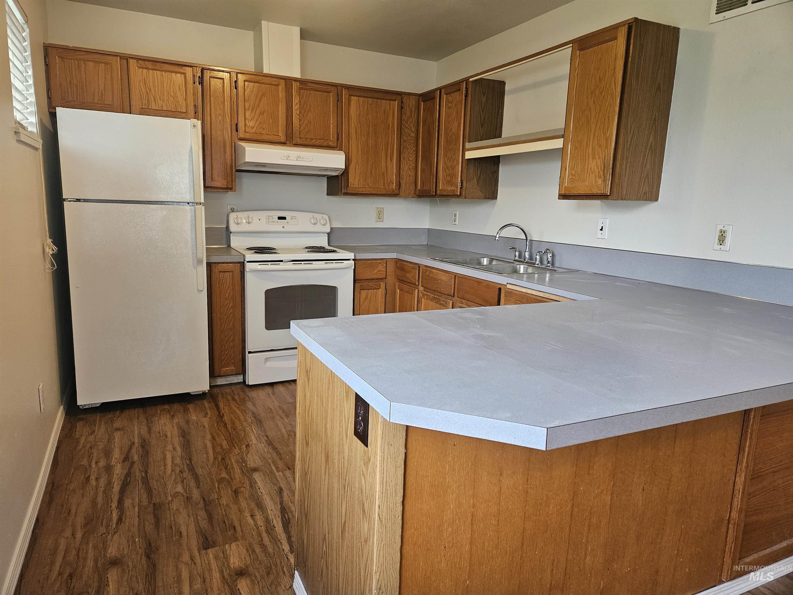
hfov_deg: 73.9
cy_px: 298
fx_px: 527
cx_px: 396
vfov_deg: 58.9
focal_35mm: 23
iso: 400
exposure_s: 1/120
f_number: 1.8
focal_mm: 5.4
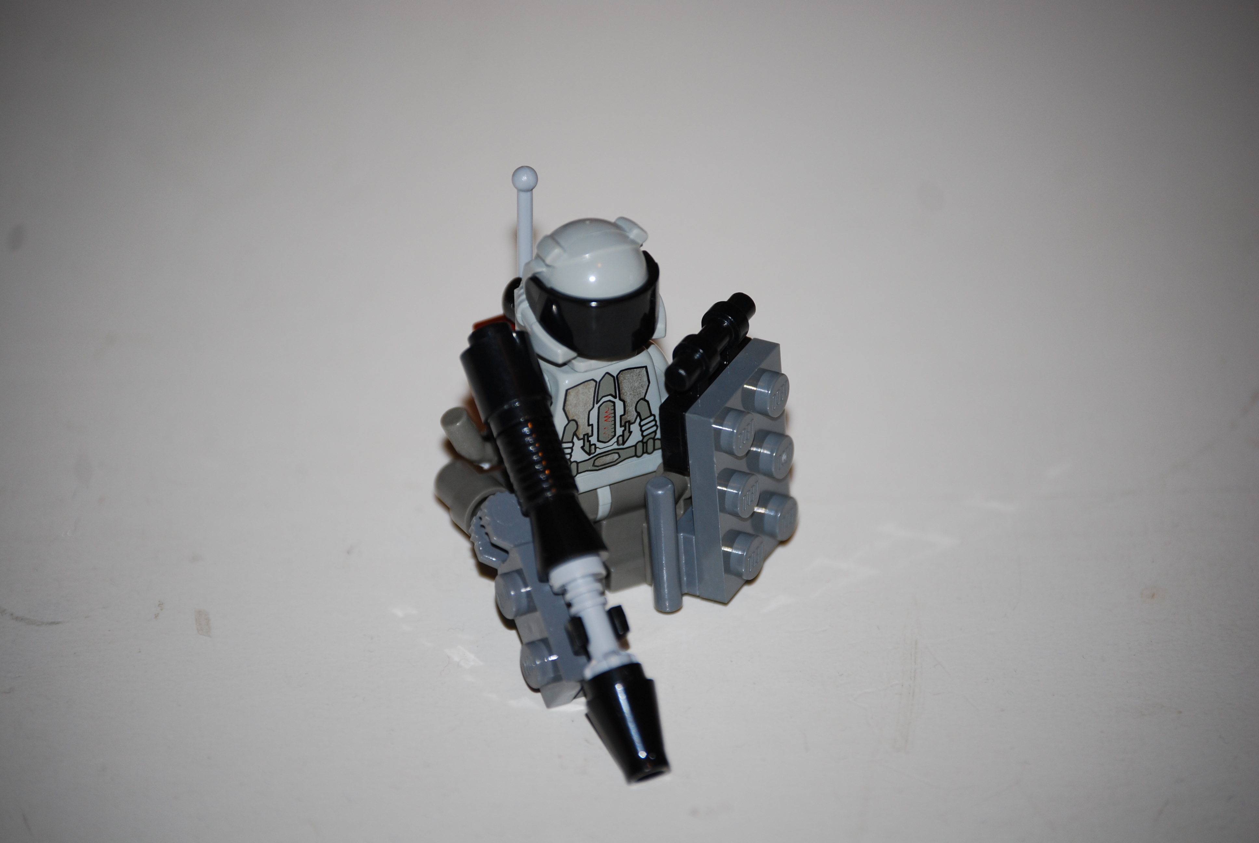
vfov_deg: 7.7
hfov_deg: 11.4
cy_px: 422
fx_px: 6303
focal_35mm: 180
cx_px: 630
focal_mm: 120
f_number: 5
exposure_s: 1/60
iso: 200
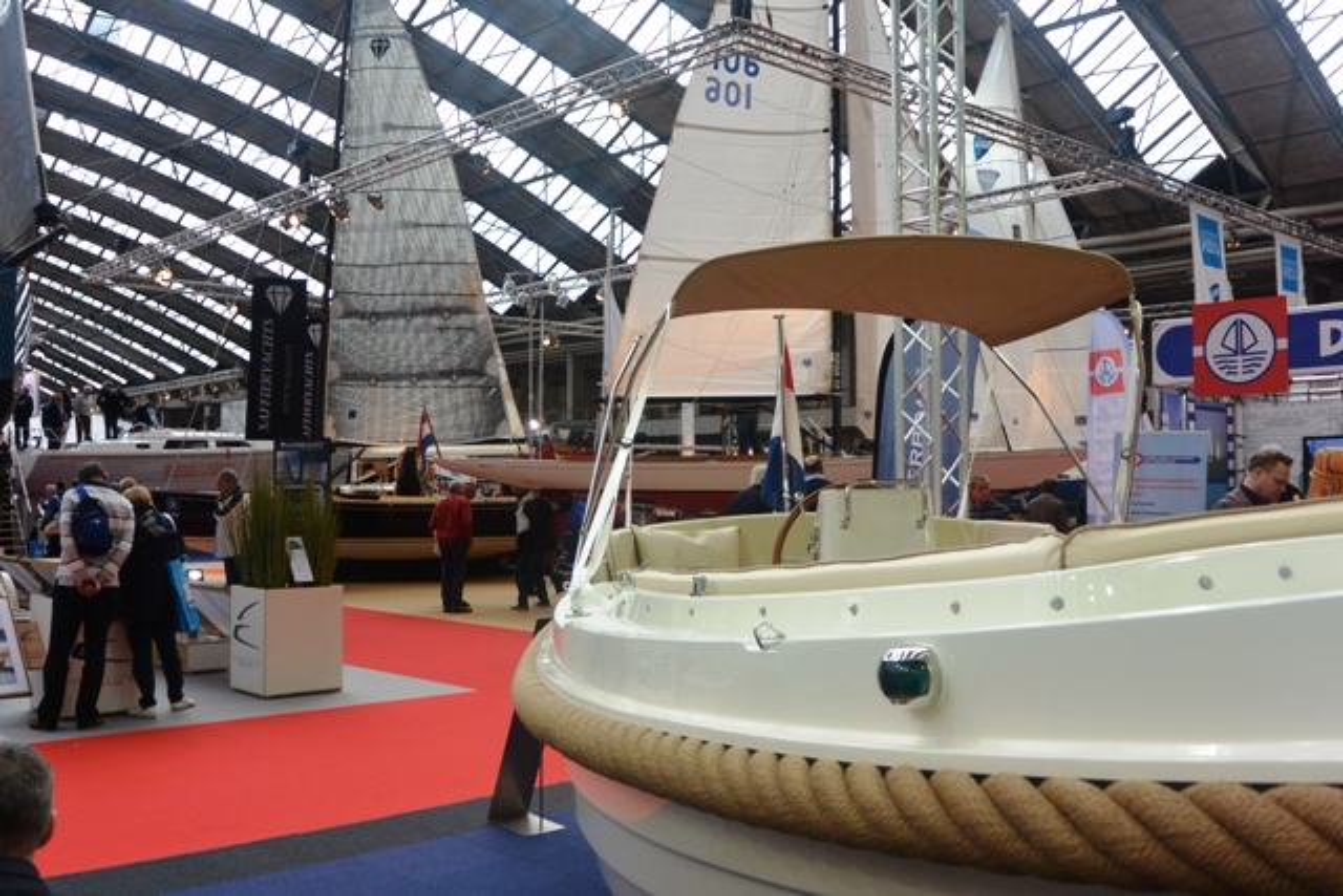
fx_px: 1269
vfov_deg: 38.9
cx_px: 672
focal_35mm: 34
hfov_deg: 55.8
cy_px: 448
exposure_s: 1/250
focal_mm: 12.7
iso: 180
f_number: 3.8
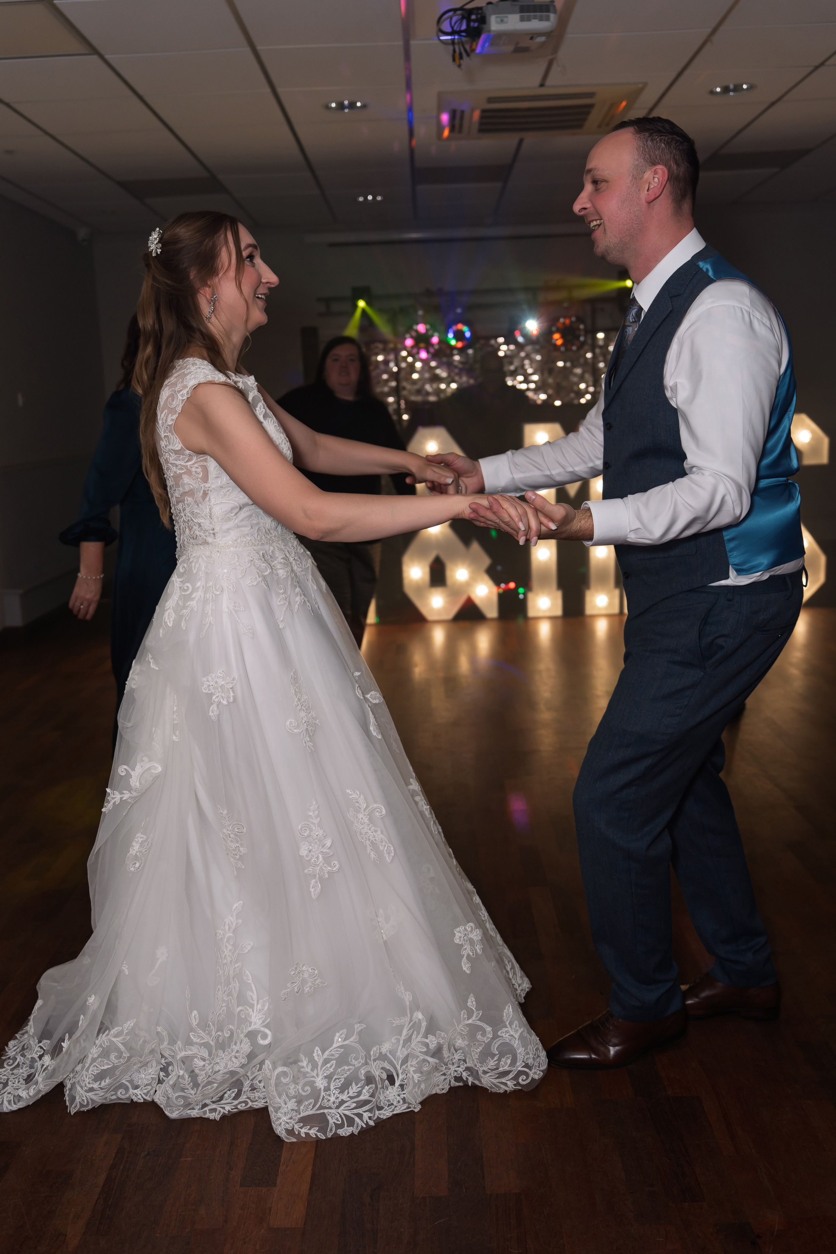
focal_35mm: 32
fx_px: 1115
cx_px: 418
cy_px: 627
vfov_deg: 58.7
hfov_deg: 41.1
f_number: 2.8
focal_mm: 32
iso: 320
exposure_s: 1/400
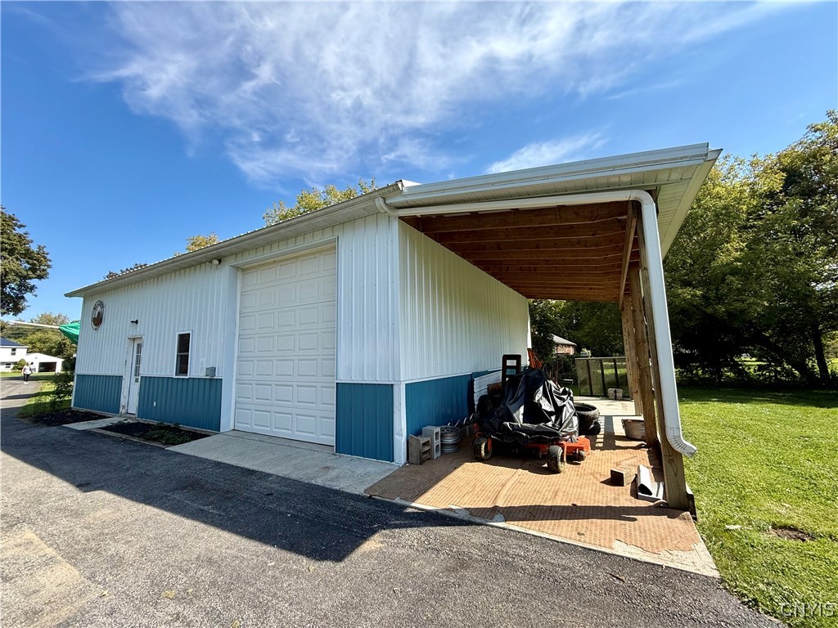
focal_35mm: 14
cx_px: 419
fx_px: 339
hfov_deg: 102.1
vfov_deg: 85.7
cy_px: 314
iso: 50
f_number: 2.2
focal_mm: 2.22
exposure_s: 1/830
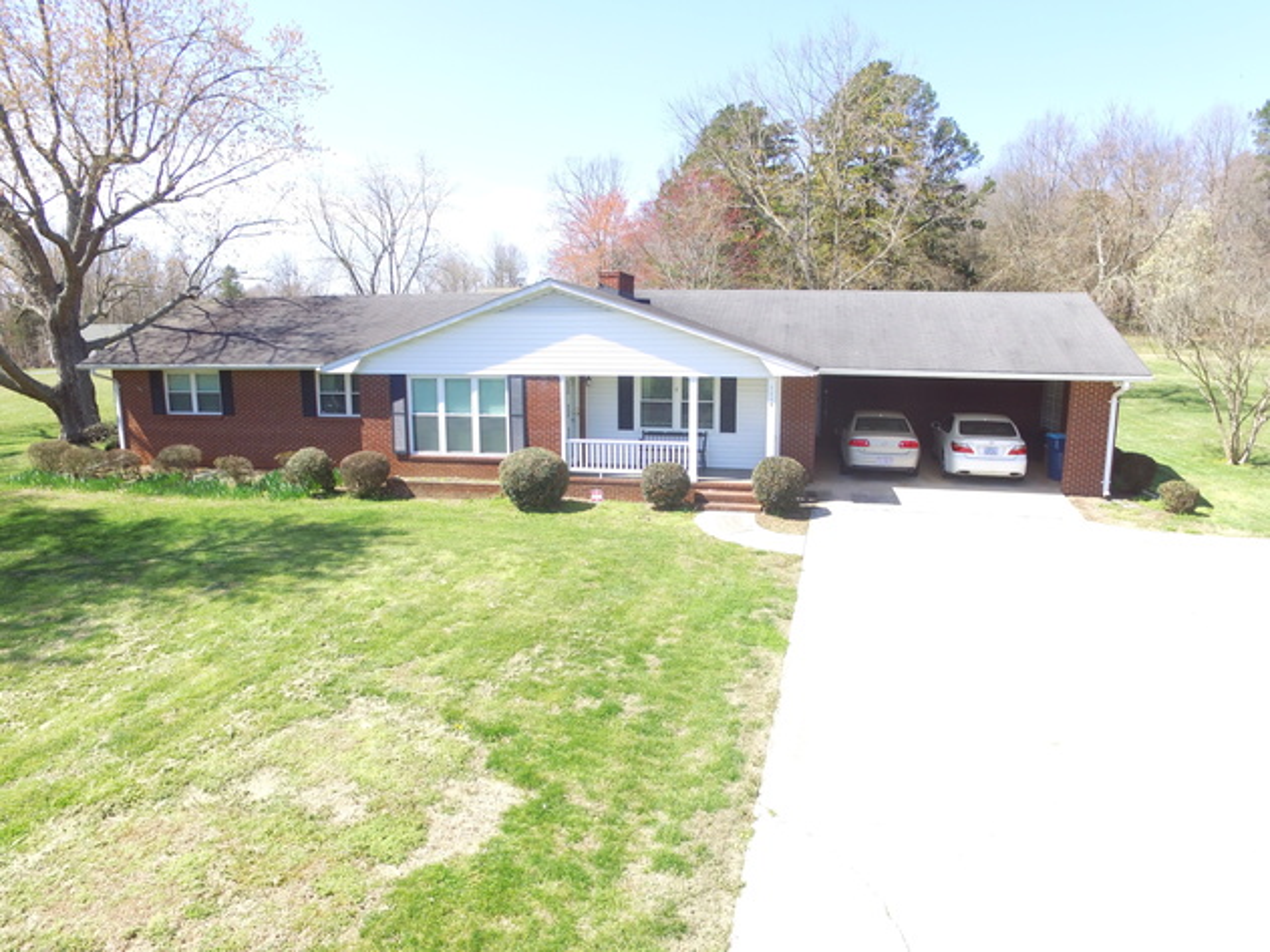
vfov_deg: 66.0
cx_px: 635
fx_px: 734
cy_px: 476
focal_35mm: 20
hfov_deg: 81.8
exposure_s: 1/349
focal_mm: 3.61
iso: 100
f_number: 2.8
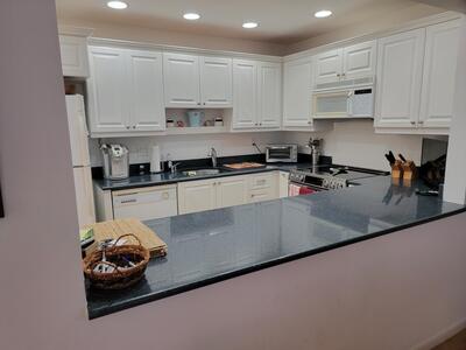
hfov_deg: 71.6
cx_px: 233
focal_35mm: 24
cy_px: 175
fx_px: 323
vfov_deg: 56.8
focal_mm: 6.7
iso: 200
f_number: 1.8
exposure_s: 1/120
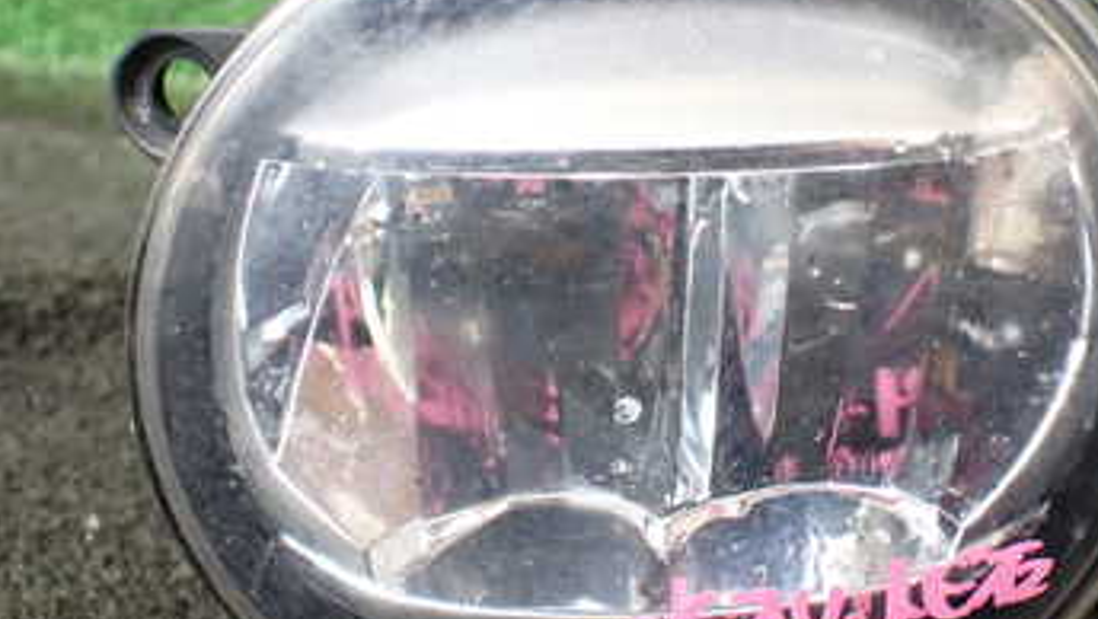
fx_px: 1661
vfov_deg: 21.1
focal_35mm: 57
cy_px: 236
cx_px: 622
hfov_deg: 36.5
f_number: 2.3
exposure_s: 1/125
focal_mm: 5.4
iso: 320
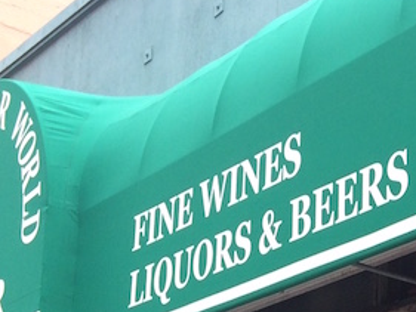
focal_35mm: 95
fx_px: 1142
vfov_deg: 14.4
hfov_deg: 18.4
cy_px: 488
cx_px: 622
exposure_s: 1/120
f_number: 2.2
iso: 40
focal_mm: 4.15
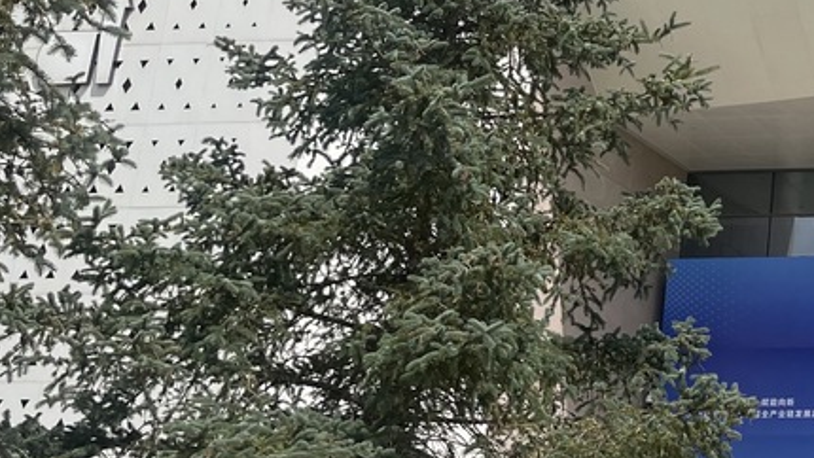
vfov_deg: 15.2
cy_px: 85
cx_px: 1128
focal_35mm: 79
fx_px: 1705
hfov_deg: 23.0
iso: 32
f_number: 1.6
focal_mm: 4.2
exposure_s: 1/5814
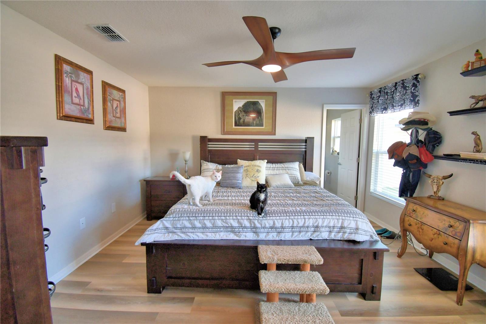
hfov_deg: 100.4
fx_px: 202
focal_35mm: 15
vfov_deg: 77.3
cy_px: 162
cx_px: 243
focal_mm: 10
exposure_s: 1/40
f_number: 4.5
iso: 400
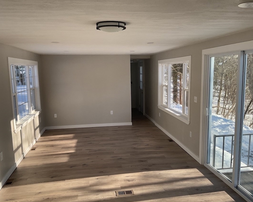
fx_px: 240
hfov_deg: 55.7
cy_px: 106
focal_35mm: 32
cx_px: 128
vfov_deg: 45.8
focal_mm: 3
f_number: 1.8
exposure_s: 1/324
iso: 16
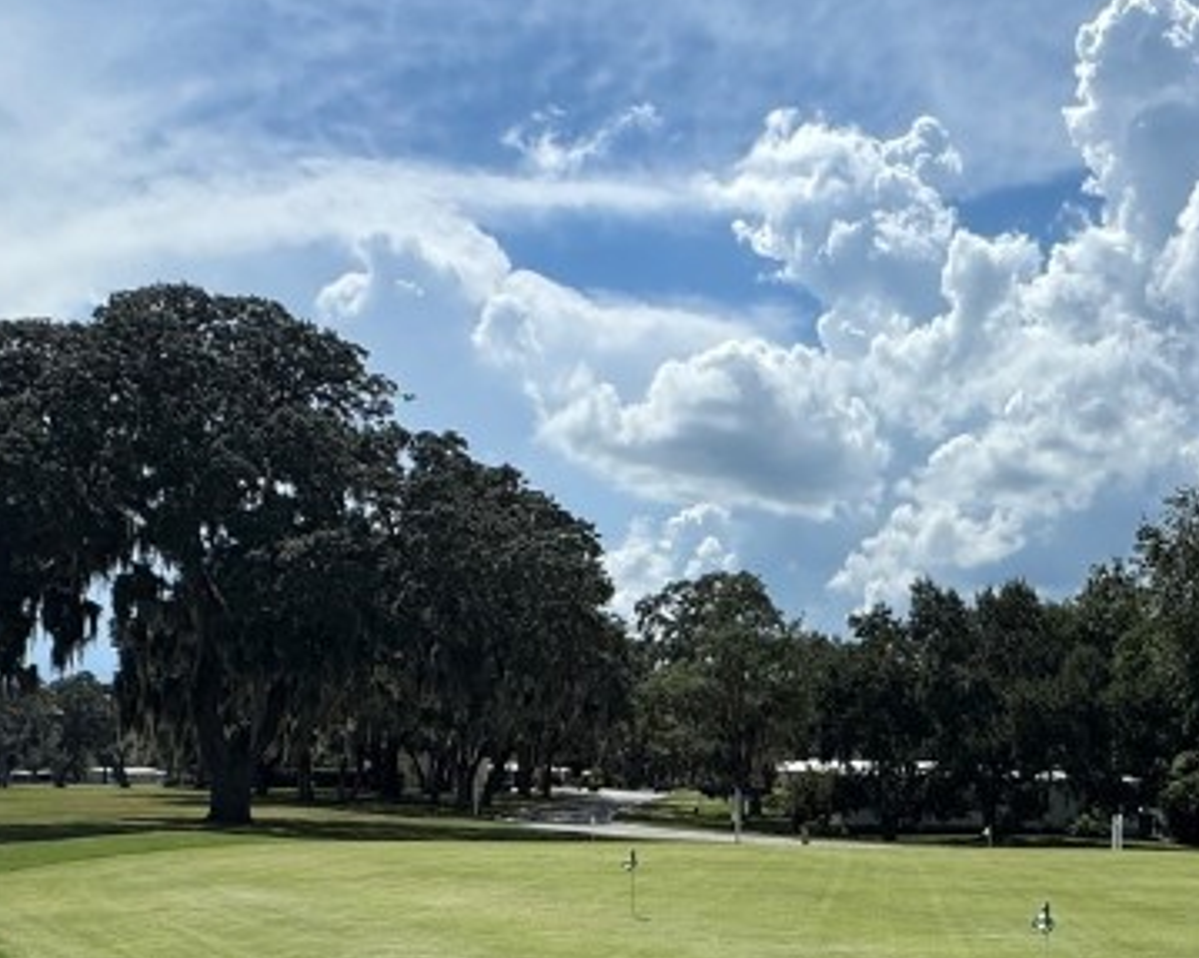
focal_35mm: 39
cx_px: 1025
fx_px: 1384
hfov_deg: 43.7
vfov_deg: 35.8
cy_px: 875
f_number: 2.2
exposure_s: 1/3906
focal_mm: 2.22
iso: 40
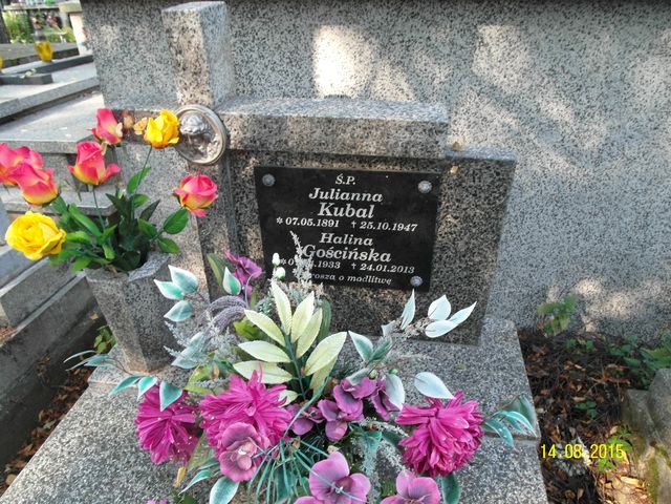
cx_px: 336
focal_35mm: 24
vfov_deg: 56.8
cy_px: 252
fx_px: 465
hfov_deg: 71.6
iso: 100
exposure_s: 1/60
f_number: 3.4
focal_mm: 5.2
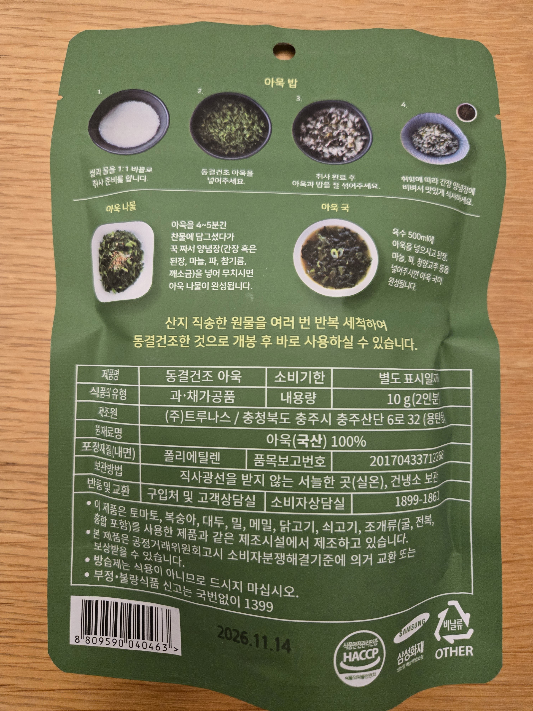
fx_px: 472
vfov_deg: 73.9
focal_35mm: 23
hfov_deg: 58.9
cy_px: 356
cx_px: 266
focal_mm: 5.4
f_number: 1.8
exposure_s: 1/120
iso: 1000
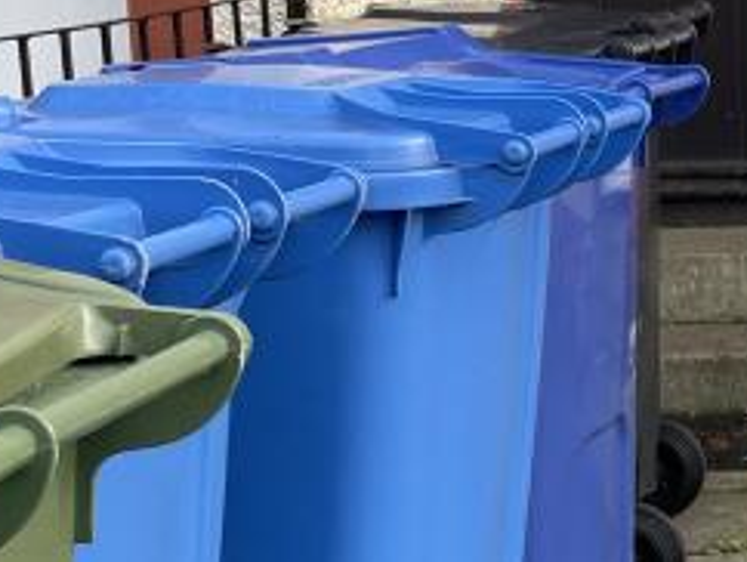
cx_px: 1139
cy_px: 136
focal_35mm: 110
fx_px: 2376
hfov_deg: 16.2
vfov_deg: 13.4
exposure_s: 1/127
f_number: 1.6
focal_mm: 4.2
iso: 32
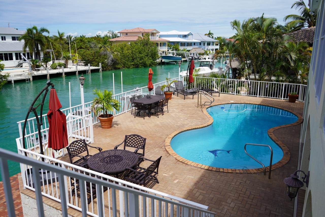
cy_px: 108
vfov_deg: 46.4
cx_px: 162
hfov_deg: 65.5
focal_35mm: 28
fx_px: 253
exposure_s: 1/800
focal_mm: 28
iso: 100
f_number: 5
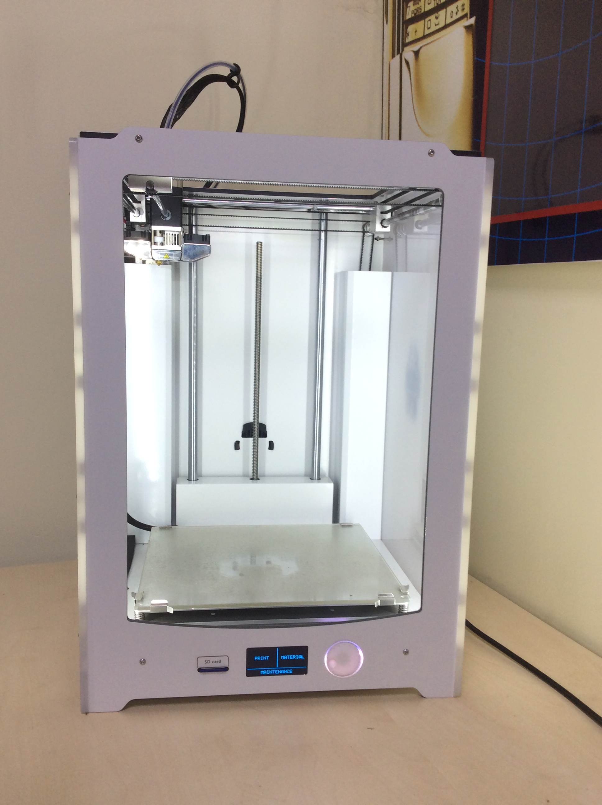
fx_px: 744
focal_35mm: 32
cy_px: 402
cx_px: 301
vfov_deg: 56.9
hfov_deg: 44.1
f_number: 2.4
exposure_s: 1/25
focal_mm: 3.3
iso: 40
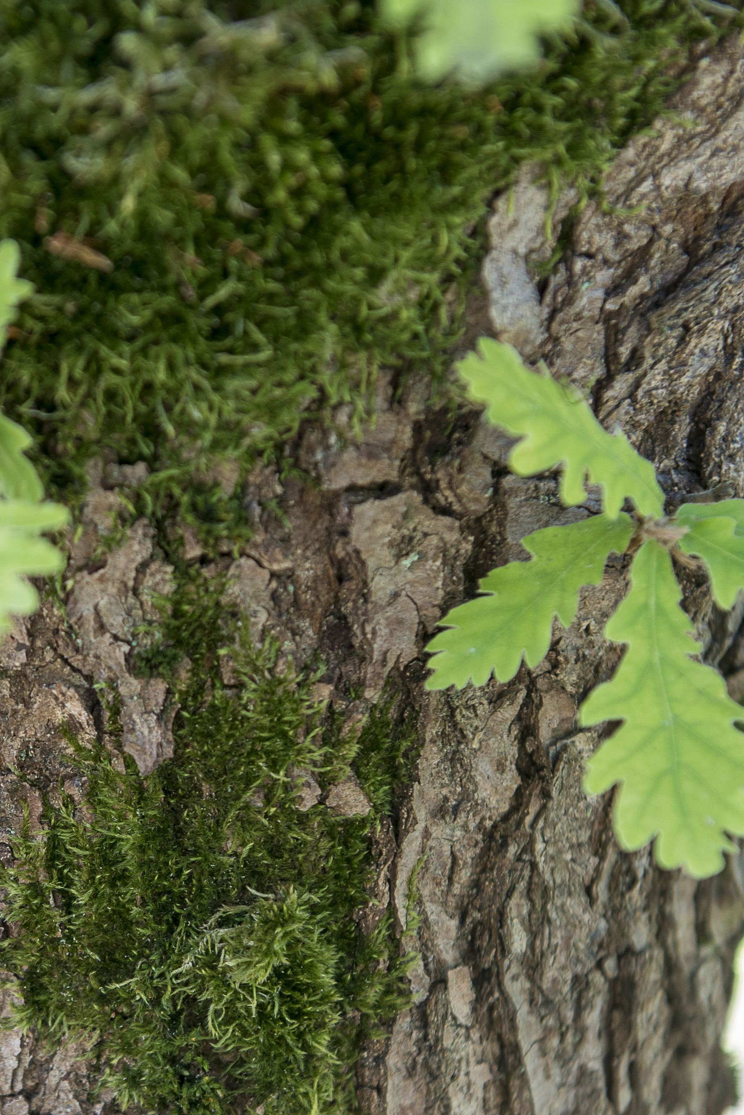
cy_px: 850
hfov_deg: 10.8
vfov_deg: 16.2
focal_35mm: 126
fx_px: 3902
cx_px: 60
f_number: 4
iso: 200
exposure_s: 1/60
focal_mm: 56
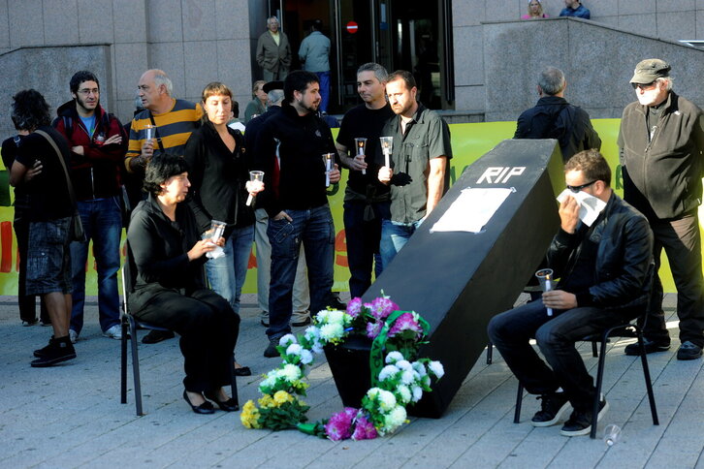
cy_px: 234
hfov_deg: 23.6
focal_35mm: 86
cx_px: 352
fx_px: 1682
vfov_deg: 15.9
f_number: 4
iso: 200
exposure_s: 1/125
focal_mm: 86
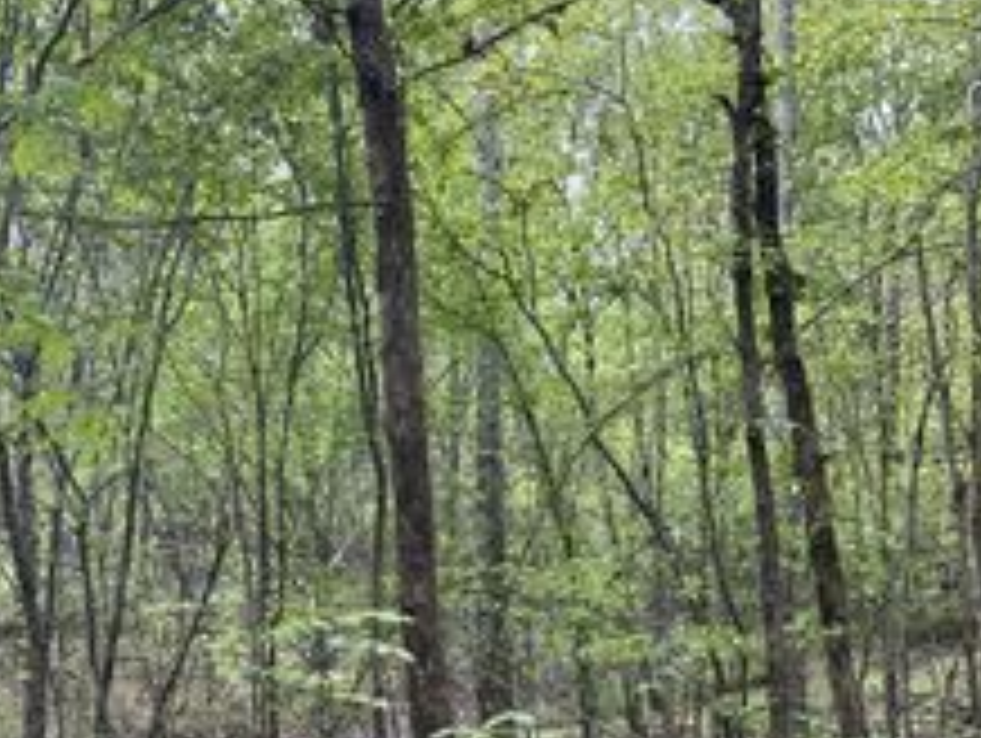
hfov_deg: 33.4
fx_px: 1560
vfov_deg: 26.1
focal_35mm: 55
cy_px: 587
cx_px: 140
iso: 64
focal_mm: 6.86
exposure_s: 1/144
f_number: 1.78
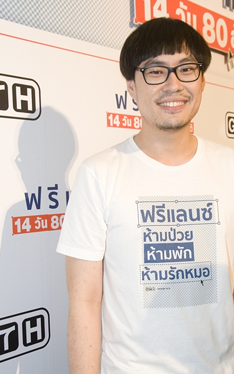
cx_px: 153
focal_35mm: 50
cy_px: 199
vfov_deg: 40.3
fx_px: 510
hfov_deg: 25.7
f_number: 5.6
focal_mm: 26
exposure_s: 1/100
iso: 1250
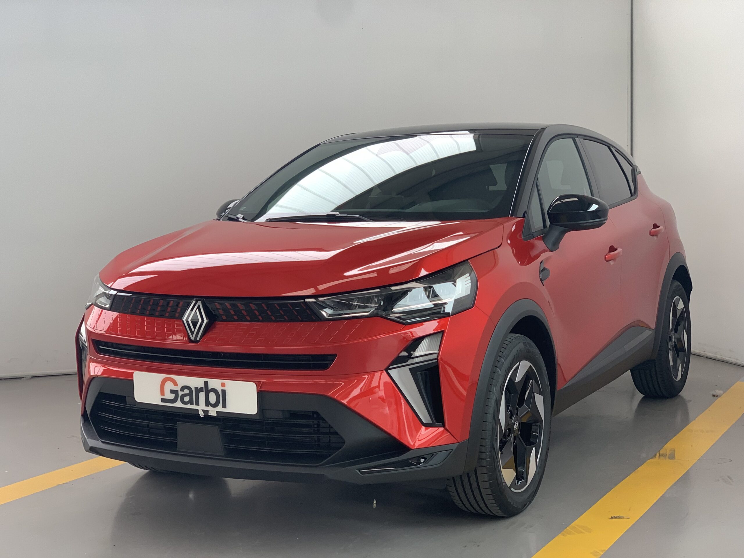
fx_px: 1118
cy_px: 279
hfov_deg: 36.8
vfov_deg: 28.0
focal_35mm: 52
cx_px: 372
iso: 100
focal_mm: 6
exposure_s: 1/122
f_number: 2.4
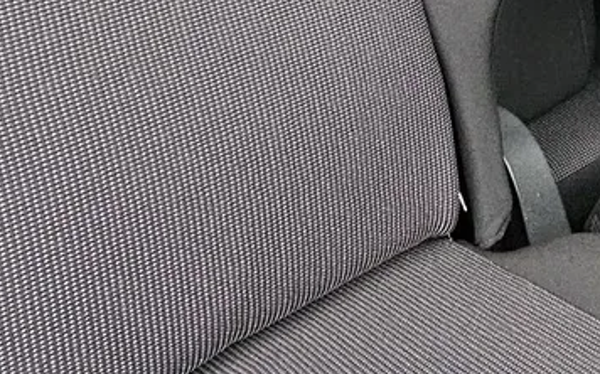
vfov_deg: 16.3
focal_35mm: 62
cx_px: 622
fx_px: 1013
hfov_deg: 30.3
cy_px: -367
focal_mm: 2.2
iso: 320
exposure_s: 1/50
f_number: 2.2
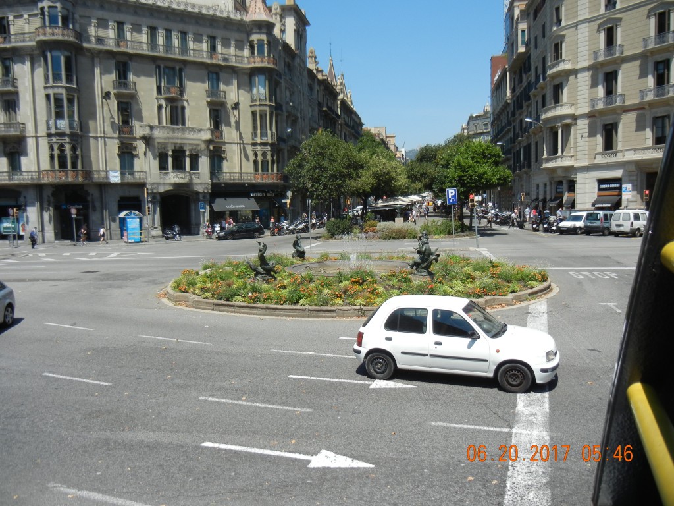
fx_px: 584
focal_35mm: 30
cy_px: 253
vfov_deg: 46.8
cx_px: 337
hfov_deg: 60.0
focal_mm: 5.4
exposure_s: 1/384
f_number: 7
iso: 160
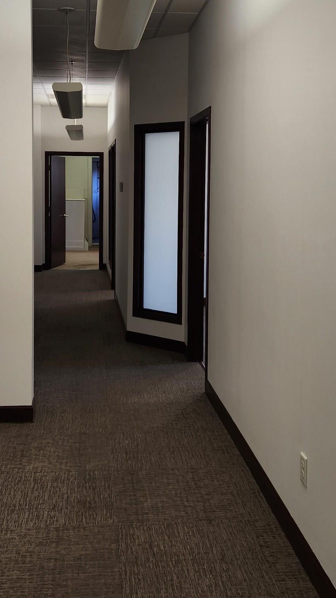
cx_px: 136
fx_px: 729
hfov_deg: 25.9
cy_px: 225
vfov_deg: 44.2
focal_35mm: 46
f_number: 1.8
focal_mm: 5.4
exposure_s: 1/120
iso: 80
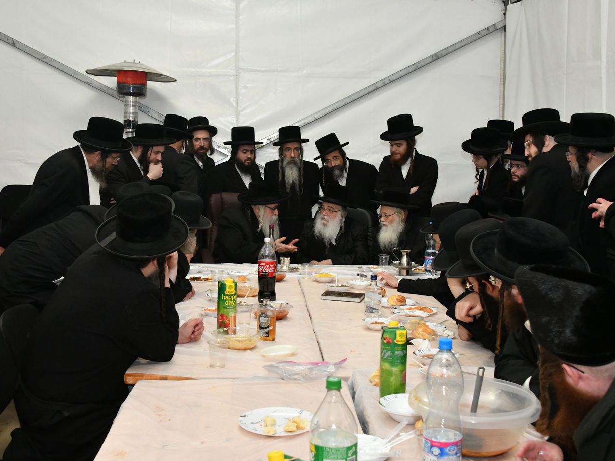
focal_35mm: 44
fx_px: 782
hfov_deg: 42.9
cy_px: 232
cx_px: 298
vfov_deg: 32.9
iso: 6400
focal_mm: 40
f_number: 10
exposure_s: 1/60
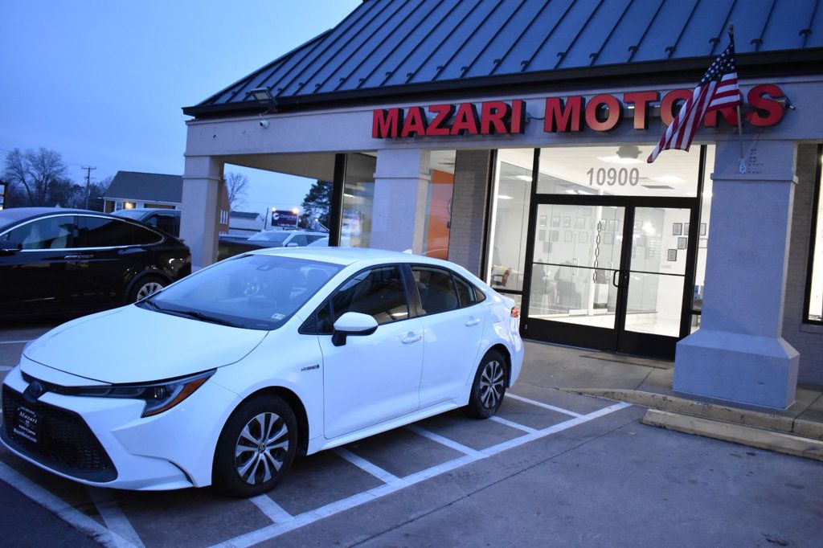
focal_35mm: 32
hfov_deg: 59.5
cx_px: 412
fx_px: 720
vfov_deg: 41.7
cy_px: 274
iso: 2800
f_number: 4
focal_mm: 21
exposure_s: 1/125
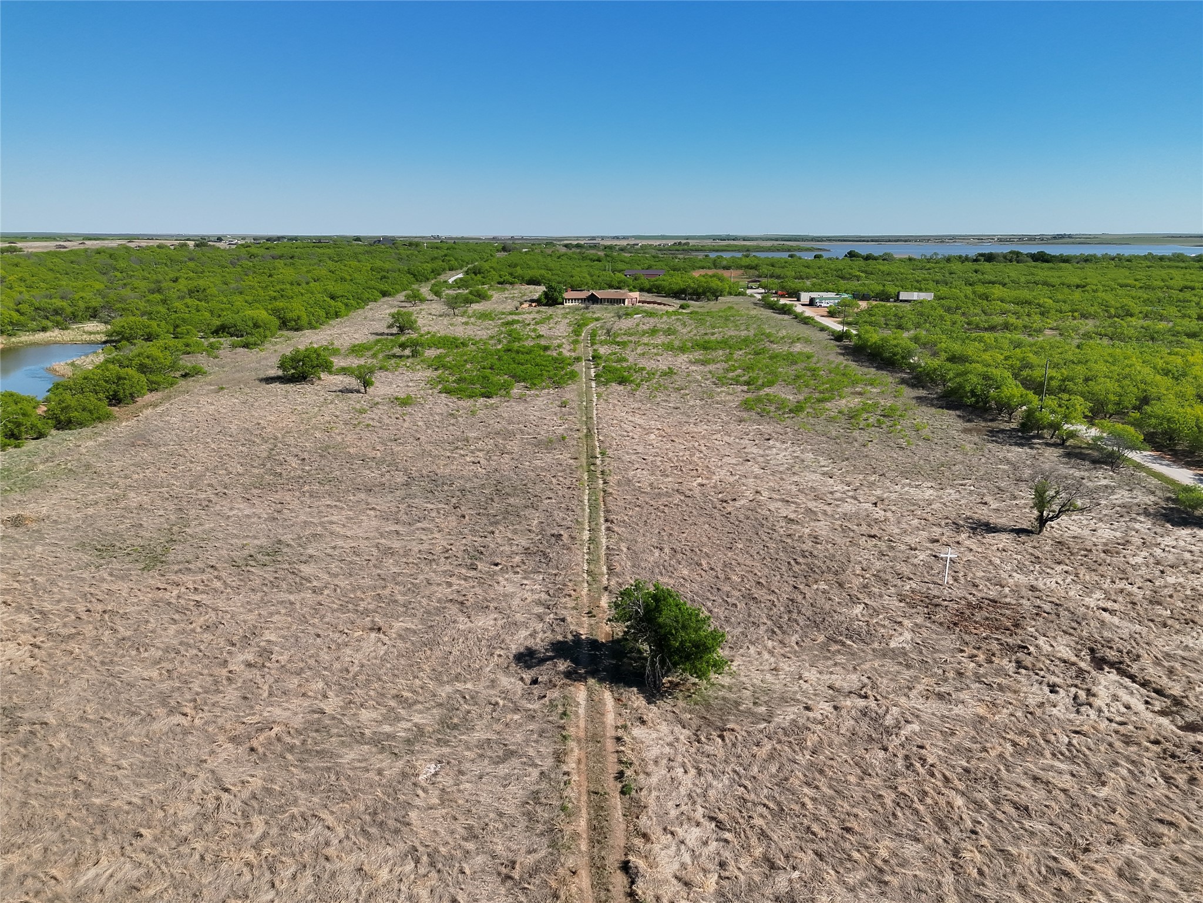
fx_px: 834
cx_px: 602
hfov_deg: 71.6
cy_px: 452
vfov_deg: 56.8
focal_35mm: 24
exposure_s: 1/5000
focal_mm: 6.72
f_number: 1.7
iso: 130
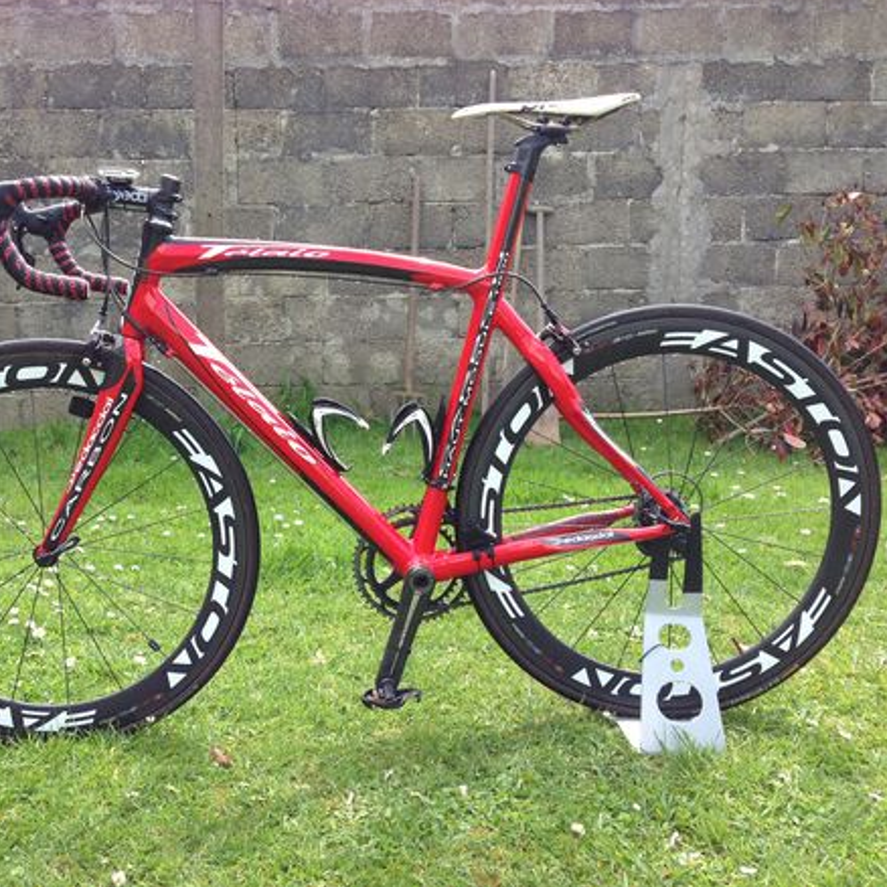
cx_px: 298
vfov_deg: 41.9
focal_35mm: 40
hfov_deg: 41.3
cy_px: 433
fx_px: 1160
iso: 50
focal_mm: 4.12
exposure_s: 1/323
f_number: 2.4
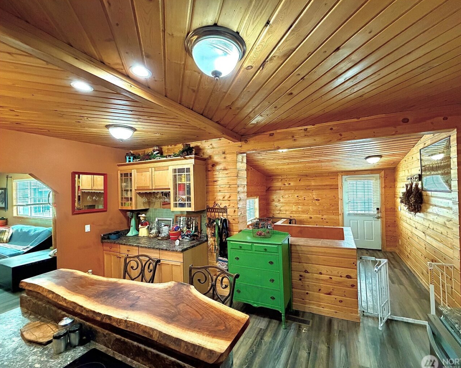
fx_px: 205
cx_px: 250
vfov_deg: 84.0
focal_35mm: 15
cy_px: 187
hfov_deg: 96.6
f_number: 2.2
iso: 800
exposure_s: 1/60
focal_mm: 2.22
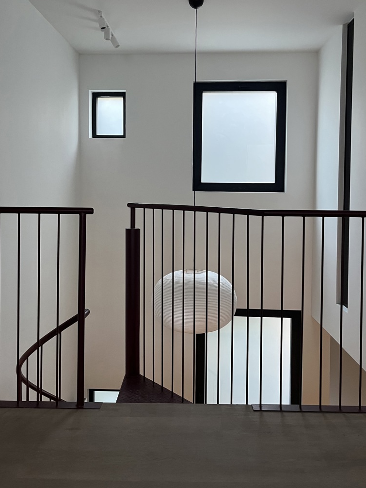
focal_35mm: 31
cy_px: 203
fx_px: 437
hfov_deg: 45.5
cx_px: 181
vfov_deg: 58.0
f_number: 1.6
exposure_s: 1/50
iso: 200
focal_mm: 5.1
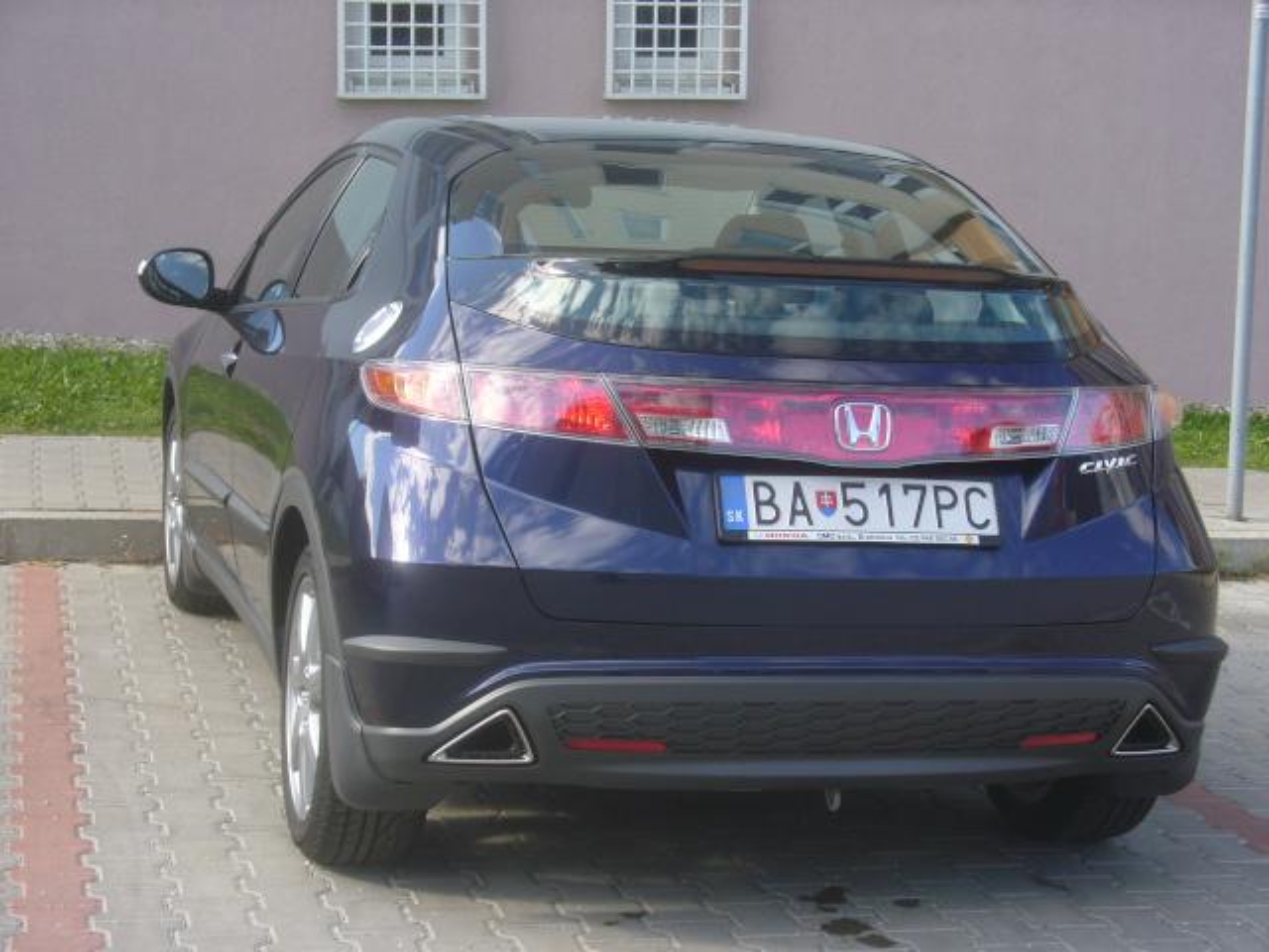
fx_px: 2529
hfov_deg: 28.2
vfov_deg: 21.3
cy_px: 476
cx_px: 634
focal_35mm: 69
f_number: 3.2
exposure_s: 1/250
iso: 80
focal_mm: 11.4
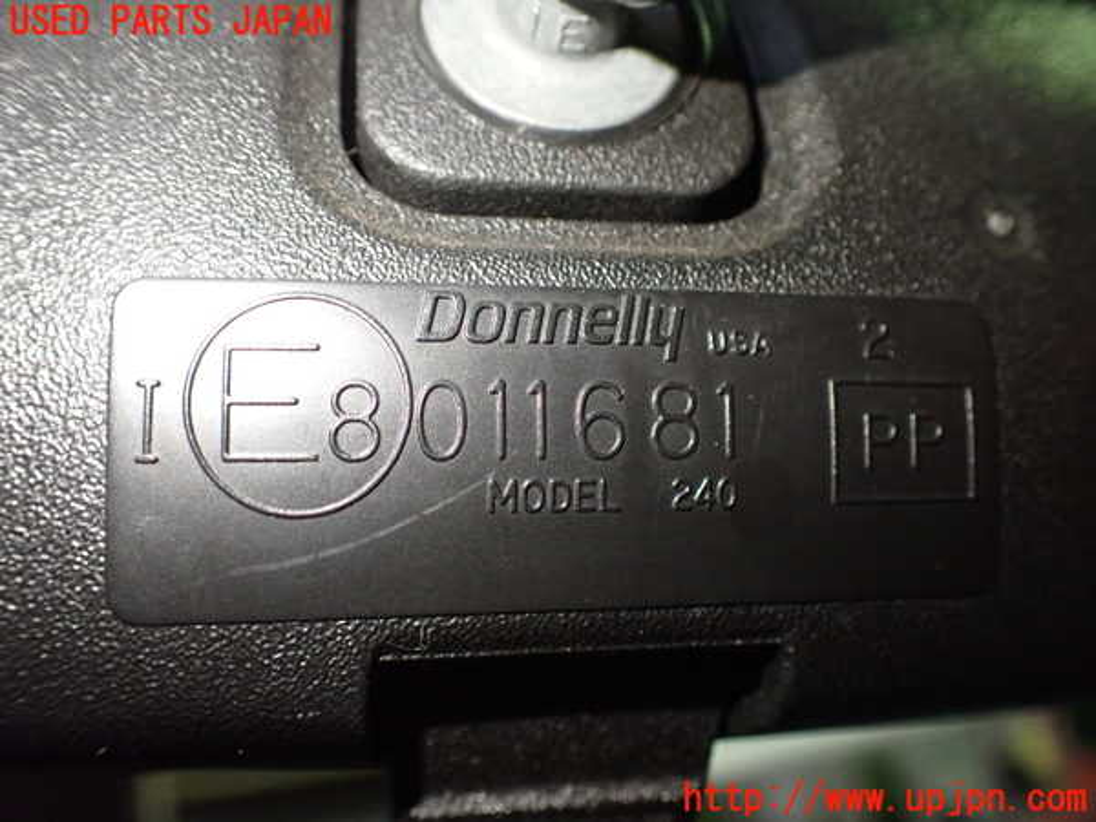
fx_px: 950
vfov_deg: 46.8
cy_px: 411
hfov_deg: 60.0
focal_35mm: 30
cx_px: 548
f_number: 2.3
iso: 800
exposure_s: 1/125
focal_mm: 5.4
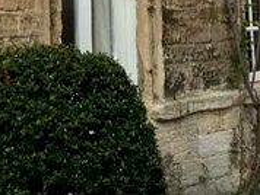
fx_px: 827
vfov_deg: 12.1
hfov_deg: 17.8
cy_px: -184
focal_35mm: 110
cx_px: 99
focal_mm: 3.99
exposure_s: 1/941
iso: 20
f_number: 1.8
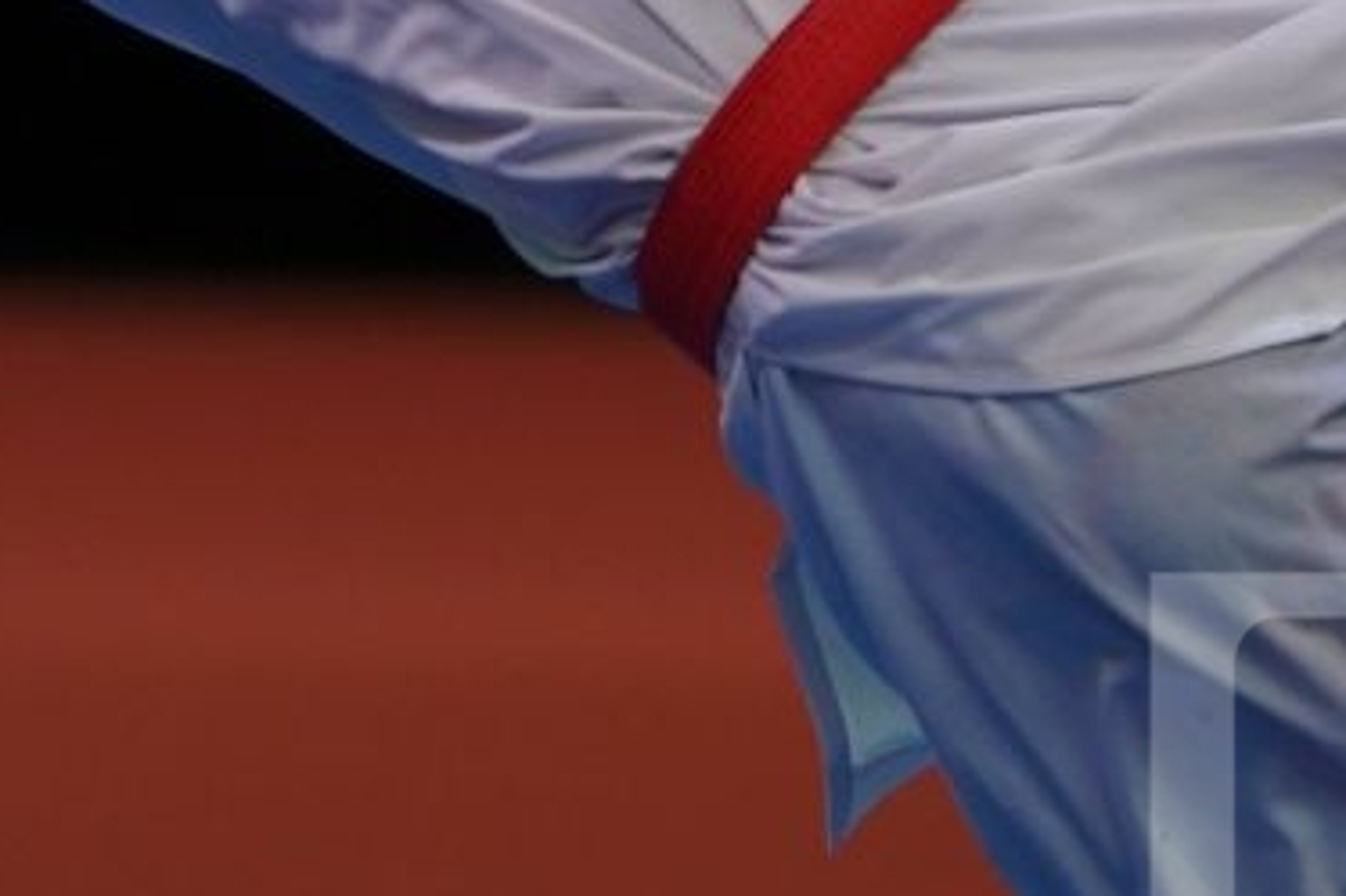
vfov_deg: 1.4
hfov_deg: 2.1
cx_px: 1486
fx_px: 35988
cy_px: -378
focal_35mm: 963
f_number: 2.8
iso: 400
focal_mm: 200
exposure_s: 1/1000
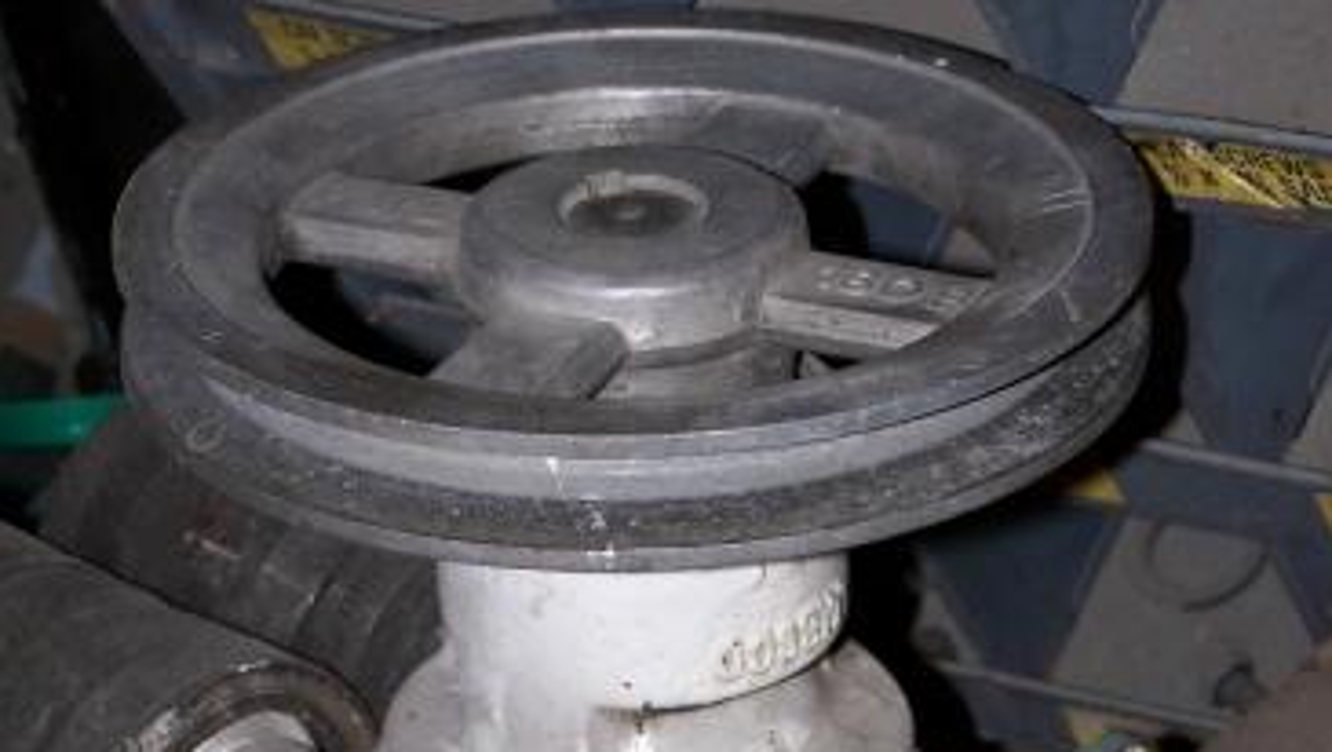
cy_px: 752
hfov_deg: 14.0
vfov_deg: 7.9
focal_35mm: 154
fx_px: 5444
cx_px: 666
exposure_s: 1/90
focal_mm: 17.5
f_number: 3.2
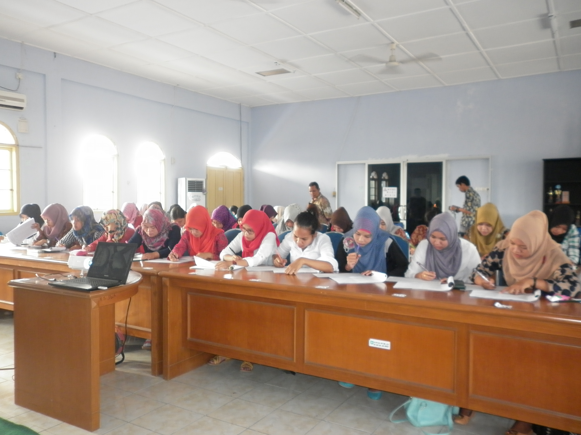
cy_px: 218
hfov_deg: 63.4
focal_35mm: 28
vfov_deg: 49.7
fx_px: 470
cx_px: 290
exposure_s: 1/30
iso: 250
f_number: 2.8
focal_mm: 5
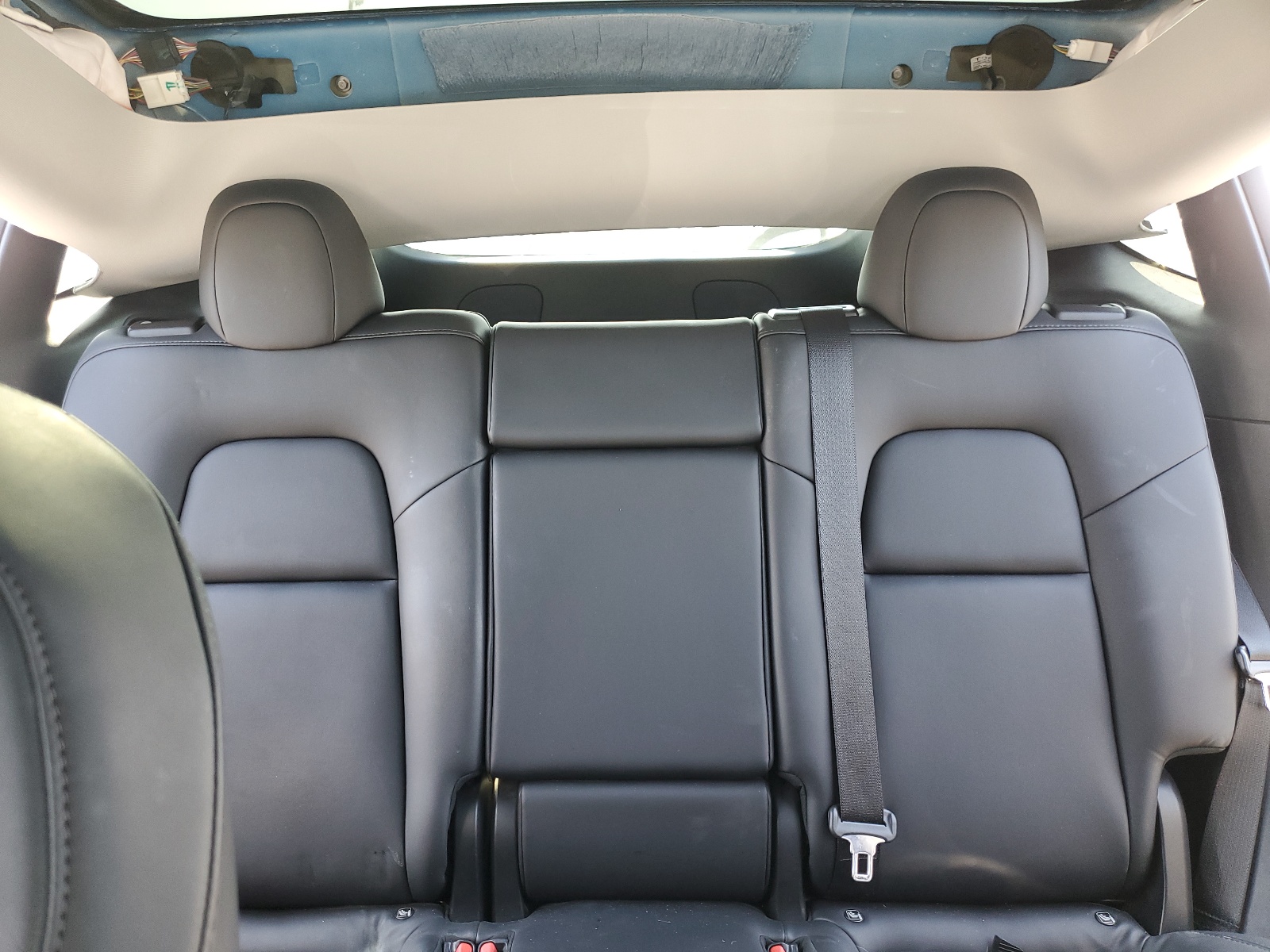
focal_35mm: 26
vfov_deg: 53.1
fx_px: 954
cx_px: 635
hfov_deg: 67.3
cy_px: 476
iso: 87
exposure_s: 1/60.2
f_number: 1.5
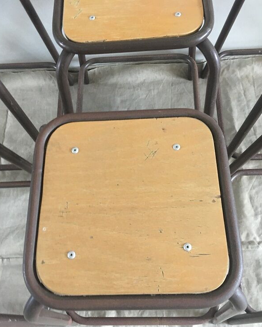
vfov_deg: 57.1
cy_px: 179
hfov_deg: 47.1
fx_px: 301
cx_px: 130
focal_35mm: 31
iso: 160
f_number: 2.2
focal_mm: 4.15
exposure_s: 1/33
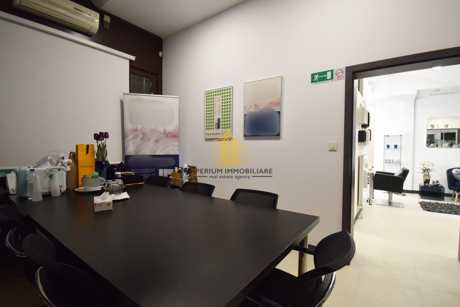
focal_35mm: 15
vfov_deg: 77.3
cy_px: 154
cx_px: 230
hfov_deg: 100.4
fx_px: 192
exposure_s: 1/15
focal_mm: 10
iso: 250
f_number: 4.5
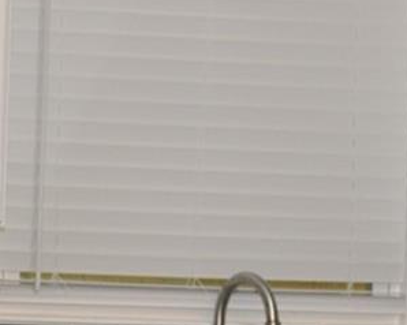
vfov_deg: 7.6
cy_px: 300
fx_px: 2446
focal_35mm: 203
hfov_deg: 9.5
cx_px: 283
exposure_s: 1/60
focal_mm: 21
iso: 400
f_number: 4
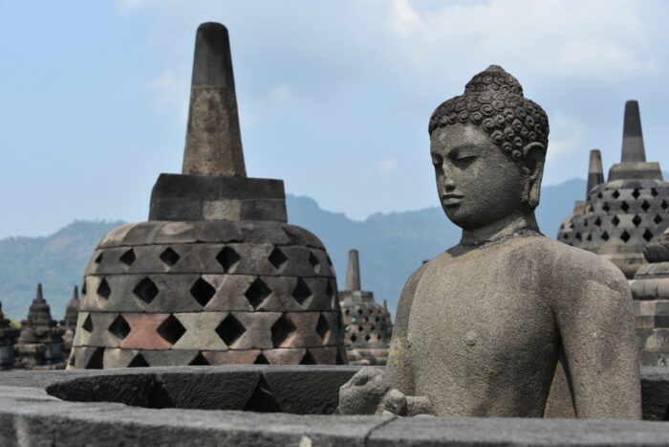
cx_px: 334
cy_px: 224
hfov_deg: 39.6
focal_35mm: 50
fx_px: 929
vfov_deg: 27.0
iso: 125
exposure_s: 1/320
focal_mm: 50
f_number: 9
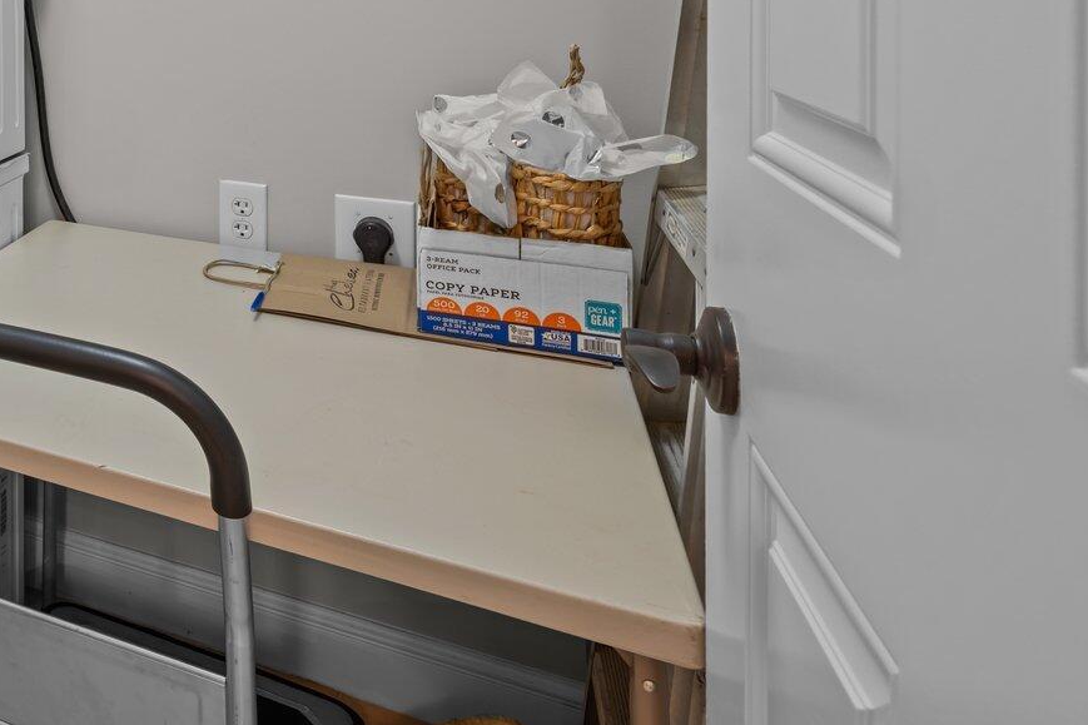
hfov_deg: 42.7
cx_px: -148
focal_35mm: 33
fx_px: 997
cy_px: -73
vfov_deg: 34.5
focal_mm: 14
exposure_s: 1.6
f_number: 9
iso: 100
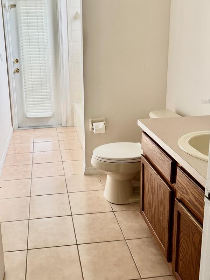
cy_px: 101
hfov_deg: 39.2
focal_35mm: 36
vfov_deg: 50.7
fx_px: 291
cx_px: 69
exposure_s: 1/191
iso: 64
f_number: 1.78
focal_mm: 6.76
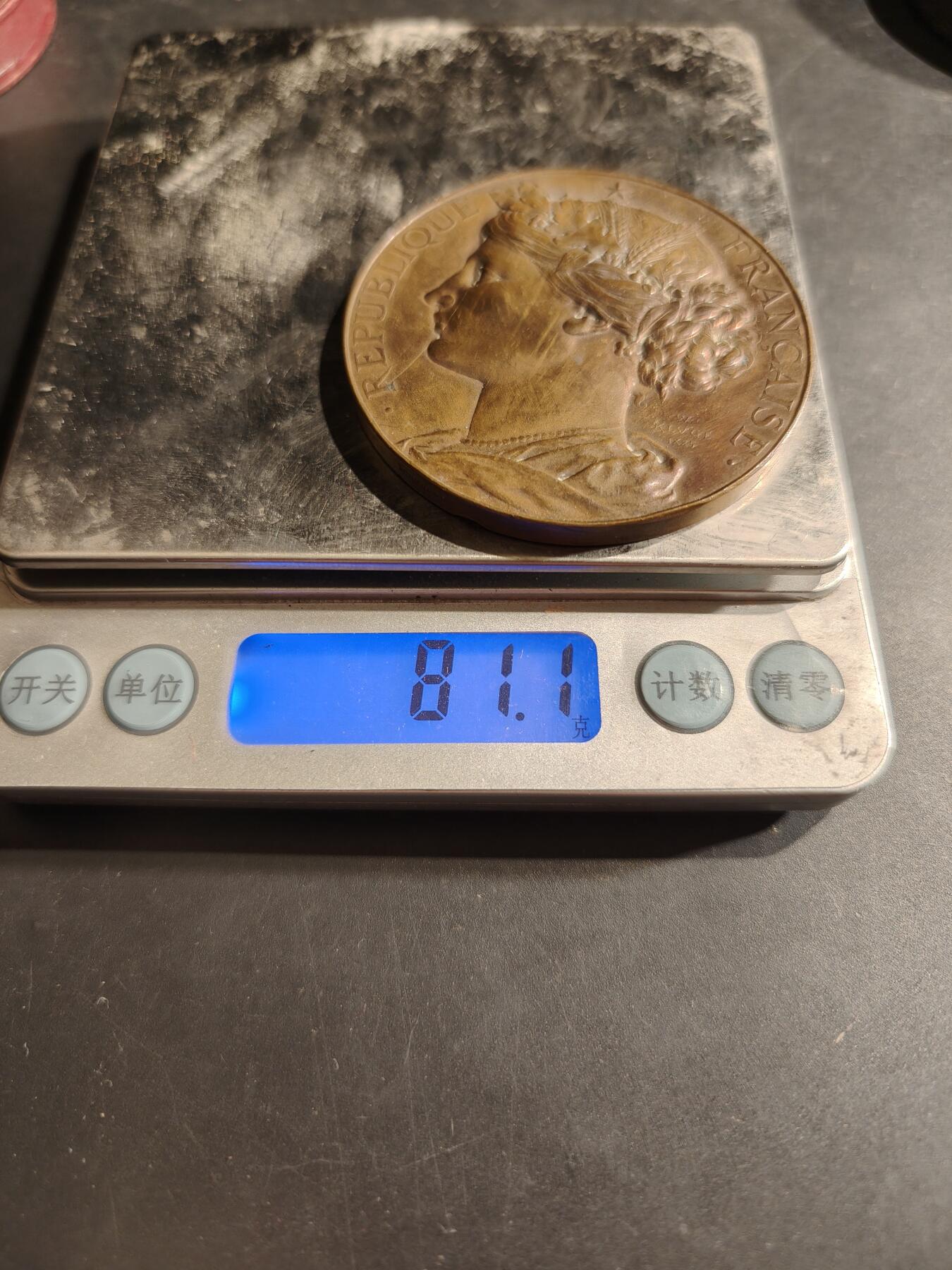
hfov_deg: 58.9
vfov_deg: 73.9
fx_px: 843
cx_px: 476
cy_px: 635
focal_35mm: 23
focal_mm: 6.06
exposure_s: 1/169
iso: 250
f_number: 1.6
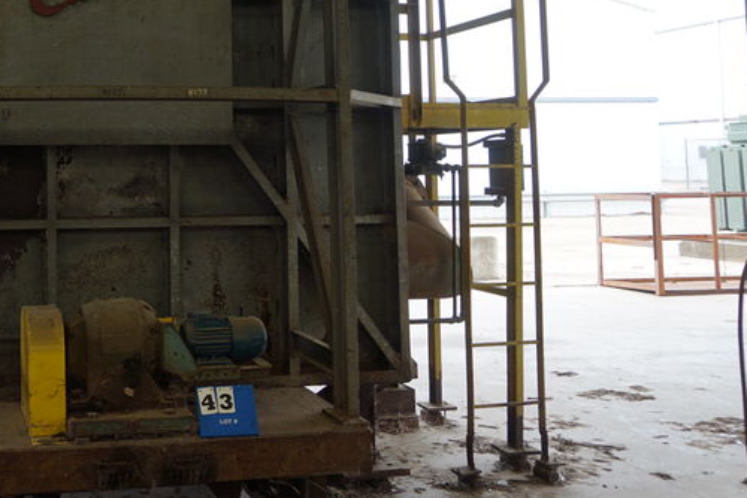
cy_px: 87
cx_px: 109
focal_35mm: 49
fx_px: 1016
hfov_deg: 38.3
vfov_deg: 26.9
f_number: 4
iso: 100
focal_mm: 17
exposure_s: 1/60
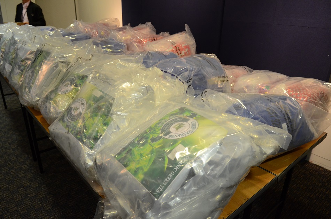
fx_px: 234
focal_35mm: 26
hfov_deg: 70.6
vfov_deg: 50.2
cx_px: 166
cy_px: 110
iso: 1600
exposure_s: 1/100
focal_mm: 17
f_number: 5
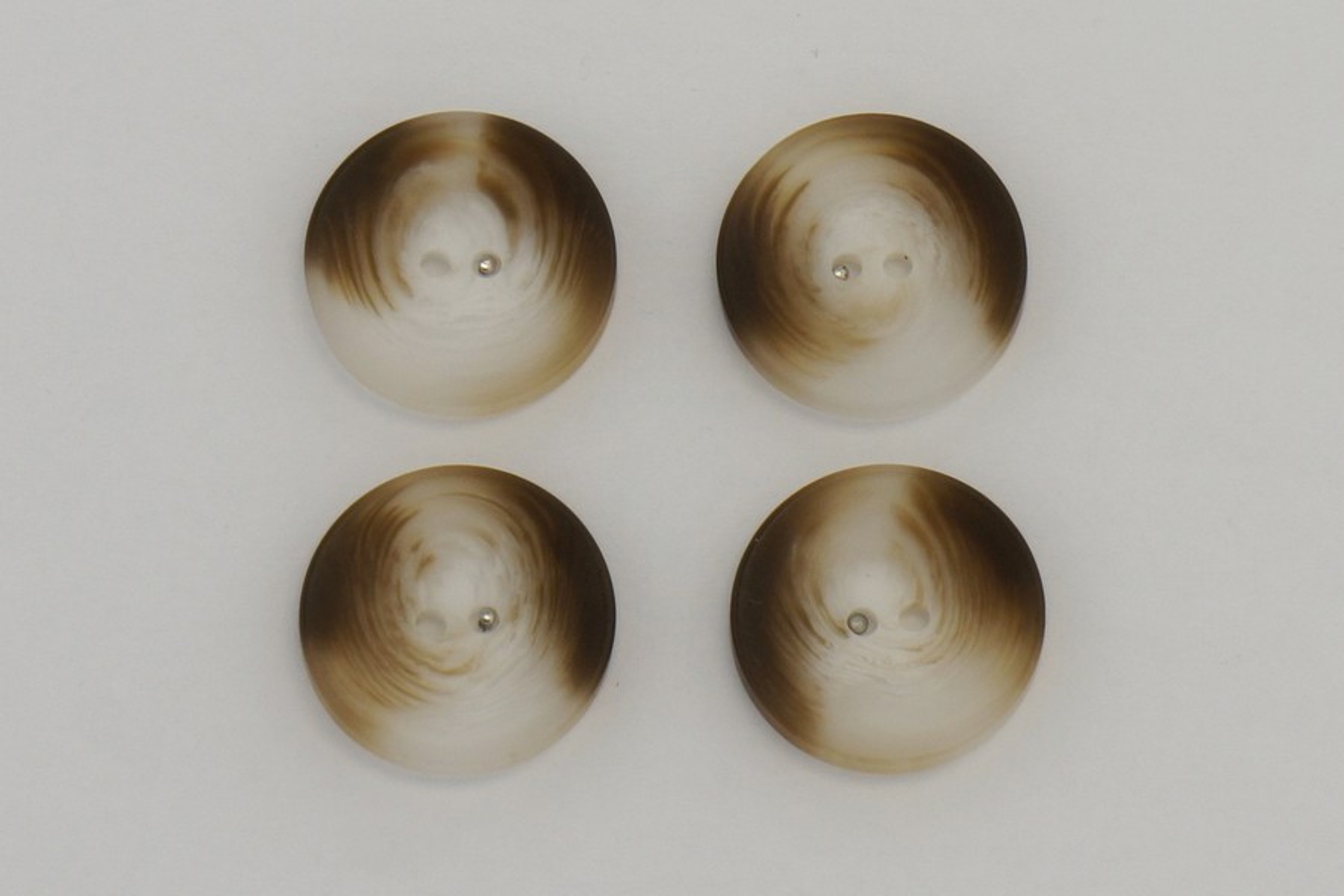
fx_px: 3080
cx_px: 672
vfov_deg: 16.6
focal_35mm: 82
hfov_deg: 24.6
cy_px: 448
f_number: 9
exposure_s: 1/500
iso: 200
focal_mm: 55
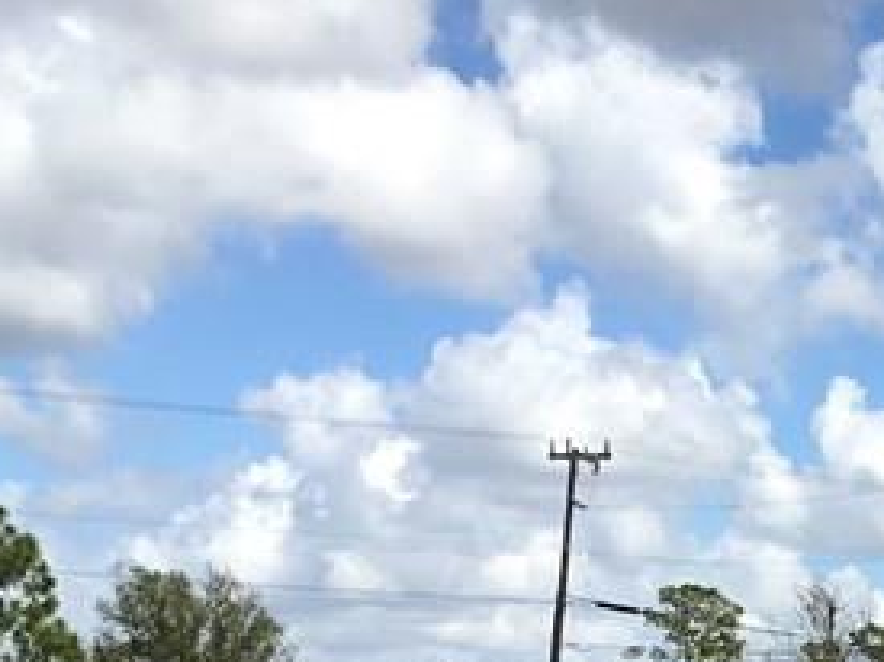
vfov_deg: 12.6
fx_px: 2757
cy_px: 1173
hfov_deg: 17.5
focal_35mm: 108
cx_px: 1003
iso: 25
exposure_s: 1/1876
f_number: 2.2
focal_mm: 4.15
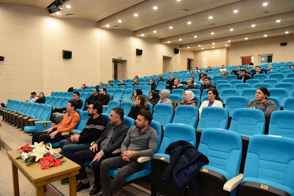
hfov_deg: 73.7
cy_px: 98
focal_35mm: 24
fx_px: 196
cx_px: 147
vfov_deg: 53.2
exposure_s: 1/60
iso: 1600
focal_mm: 24
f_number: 4.5
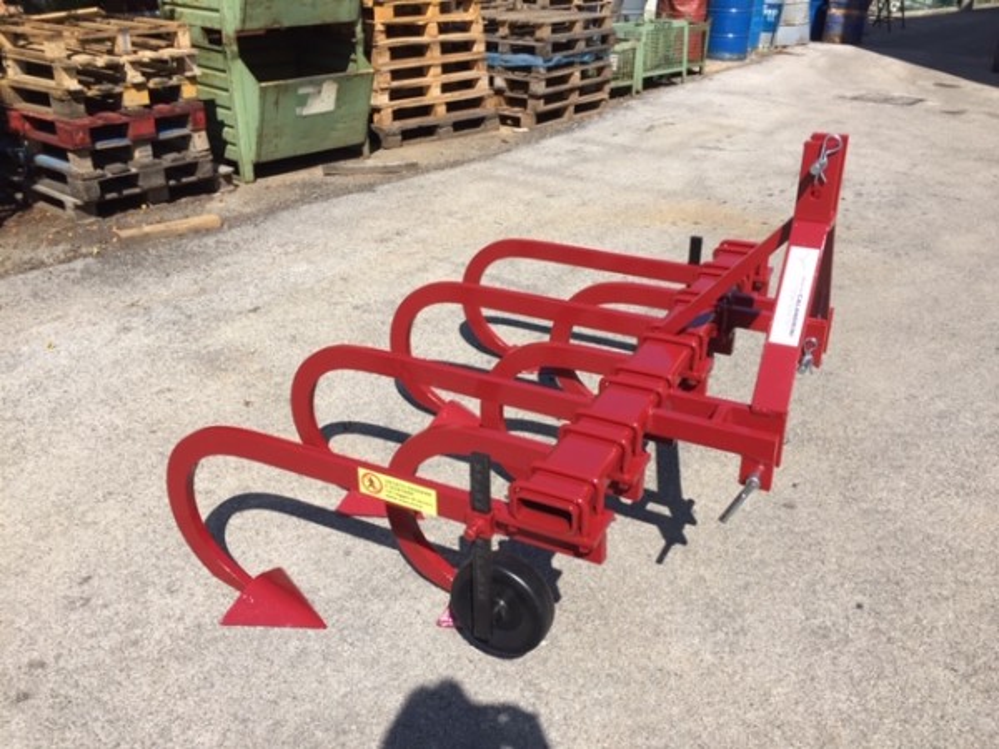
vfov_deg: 48.2
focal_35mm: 29
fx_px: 837
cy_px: 374
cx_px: 500
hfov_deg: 61.7
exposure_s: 1/1799
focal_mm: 4.15
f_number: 2.2
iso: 32
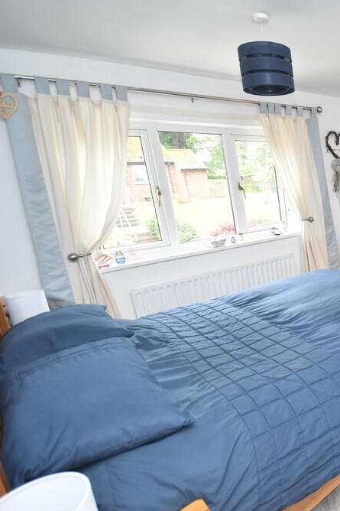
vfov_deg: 76.1
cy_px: 260
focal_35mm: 23
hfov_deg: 43.0
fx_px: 326
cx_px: 374
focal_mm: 10
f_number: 4.5
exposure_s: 1/160
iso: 800
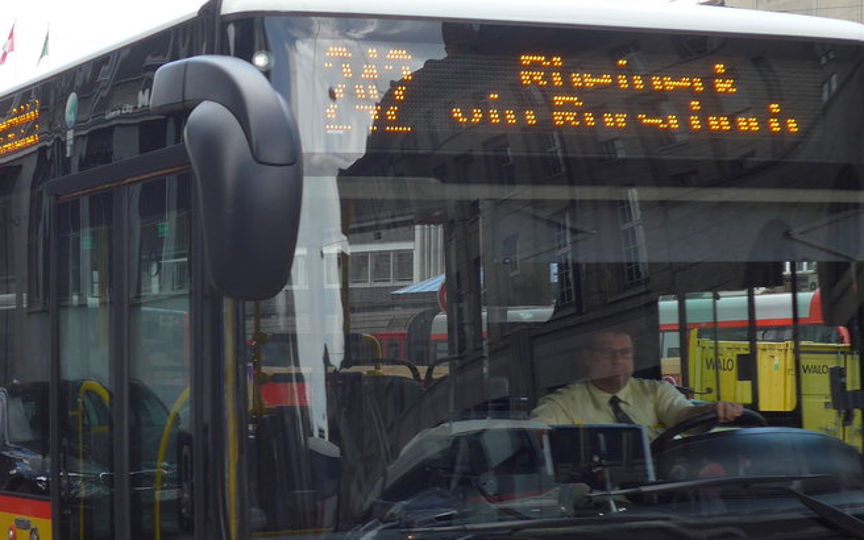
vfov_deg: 13.8
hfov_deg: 21.8
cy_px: 337
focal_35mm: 95
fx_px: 2237
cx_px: 311
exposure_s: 1/250
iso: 100
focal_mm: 10.1
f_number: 3.2
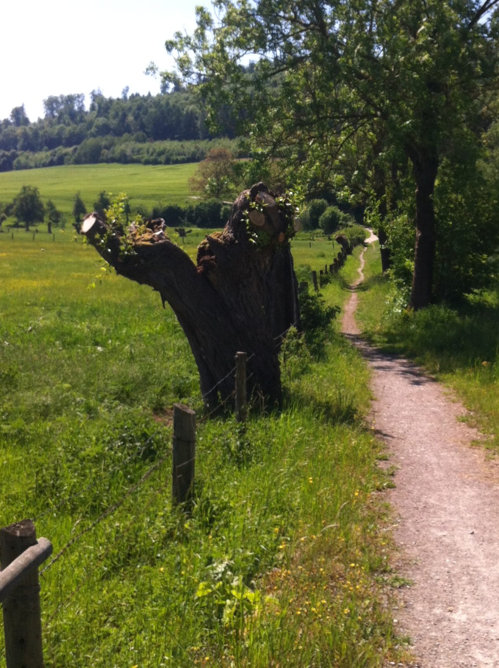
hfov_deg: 27.2
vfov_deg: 36.1
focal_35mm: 53
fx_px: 1021
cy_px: 261
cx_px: 351
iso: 80
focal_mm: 3.85
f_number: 2.8
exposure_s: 1/838
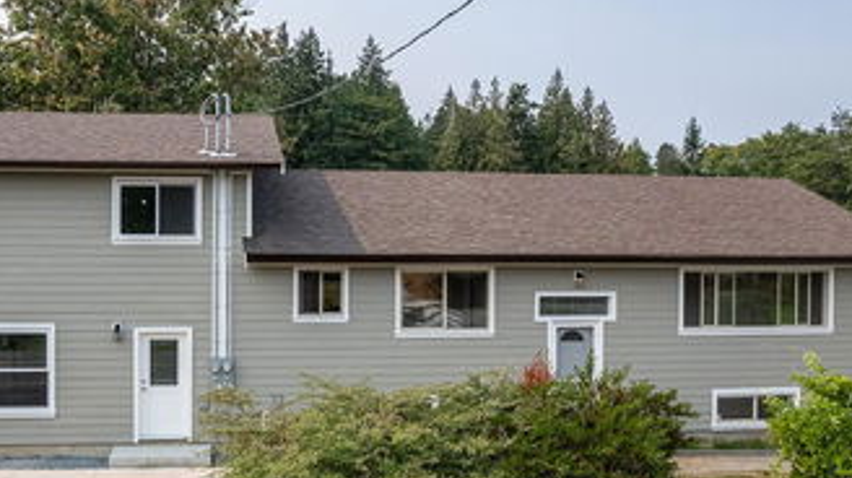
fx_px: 813
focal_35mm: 36
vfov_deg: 32.8
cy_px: 248
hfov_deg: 54.8
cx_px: 325
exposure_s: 1/2000
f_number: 2.8
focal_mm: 8.38
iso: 100
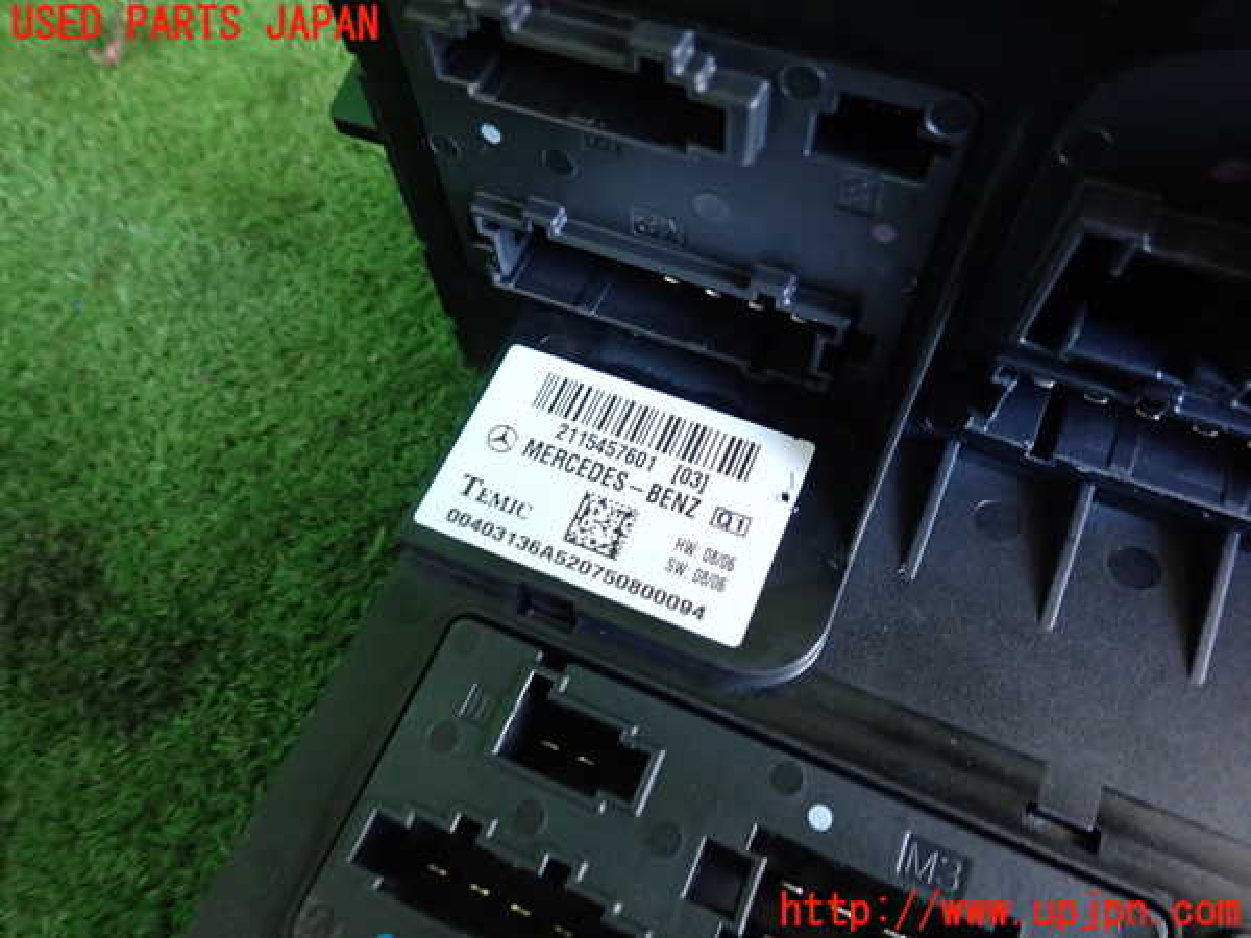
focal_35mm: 25
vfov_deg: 54.9
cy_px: 469
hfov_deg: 69.4
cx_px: 626
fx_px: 903
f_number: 2
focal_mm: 4.5
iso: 500
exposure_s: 1/30
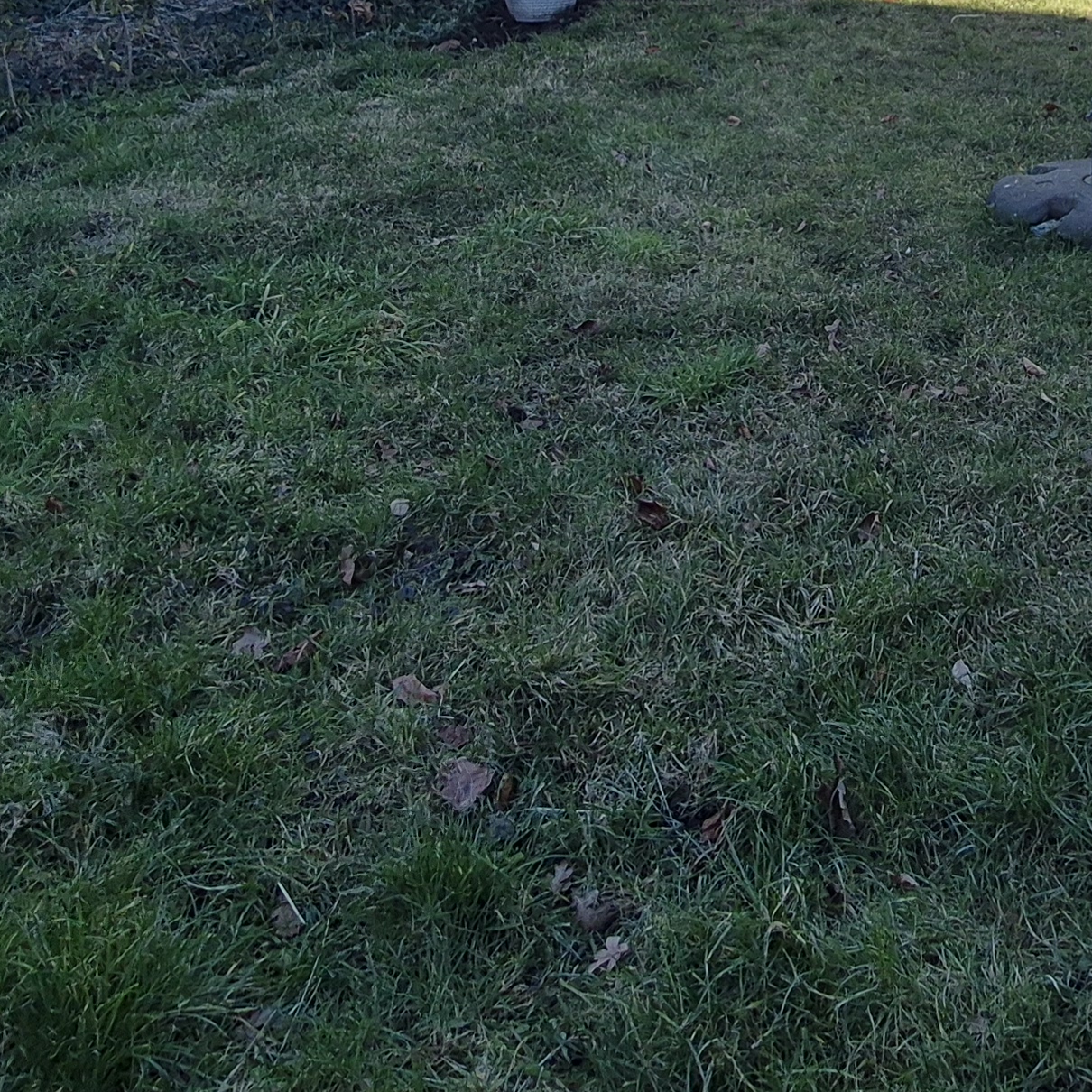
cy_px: -137
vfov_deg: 36.4
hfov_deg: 41.4
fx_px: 1356
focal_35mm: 38
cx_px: 917
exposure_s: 1/1020
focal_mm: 2.2
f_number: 2.2
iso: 50
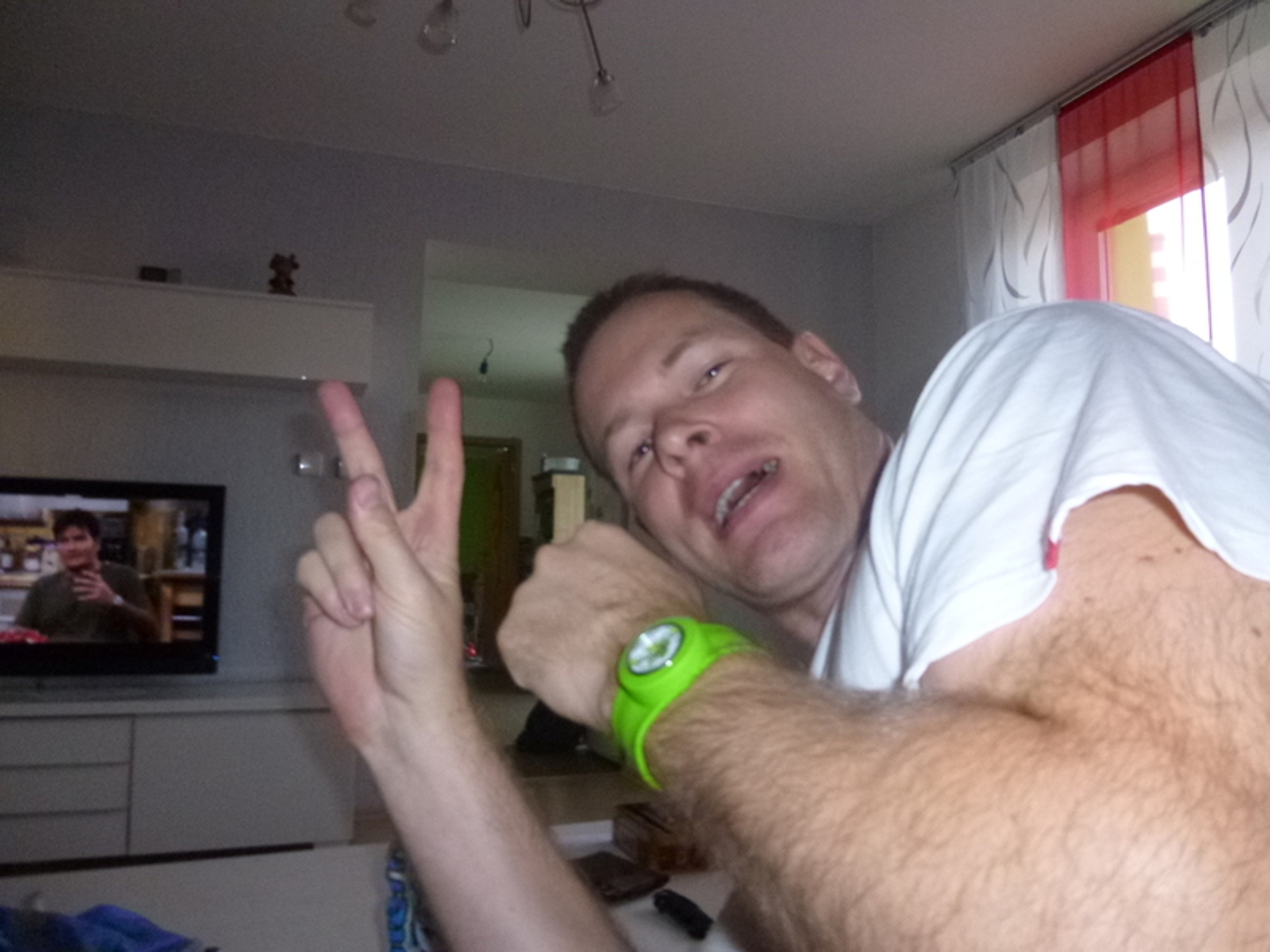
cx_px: 635
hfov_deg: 69.4
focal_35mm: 25
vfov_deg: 54.9
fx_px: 917
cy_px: 476
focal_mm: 4.5
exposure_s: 1/125
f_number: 3.1
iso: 400
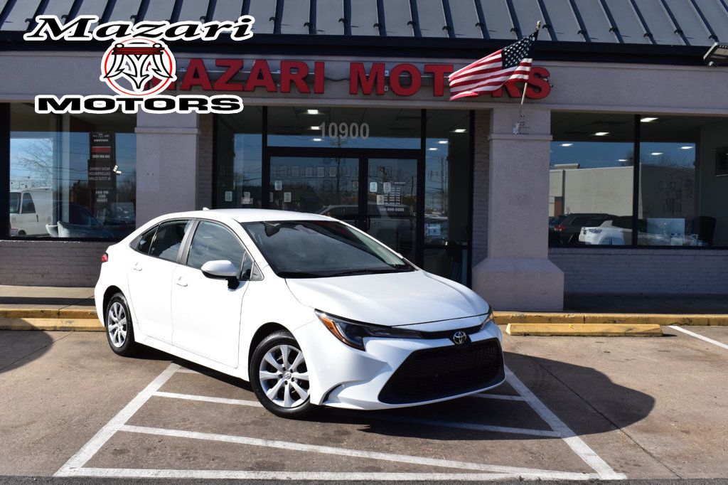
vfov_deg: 35.5
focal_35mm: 38
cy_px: 242
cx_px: 364
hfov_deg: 51.3
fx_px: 758
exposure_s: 1/500
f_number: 11
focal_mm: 25
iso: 360
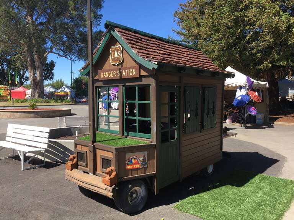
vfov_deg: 48.2
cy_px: 110
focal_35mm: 29
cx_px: 147
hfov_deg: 61.7
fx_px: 246
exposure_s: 1/801
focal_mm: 4.15
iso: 25
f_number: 2.2
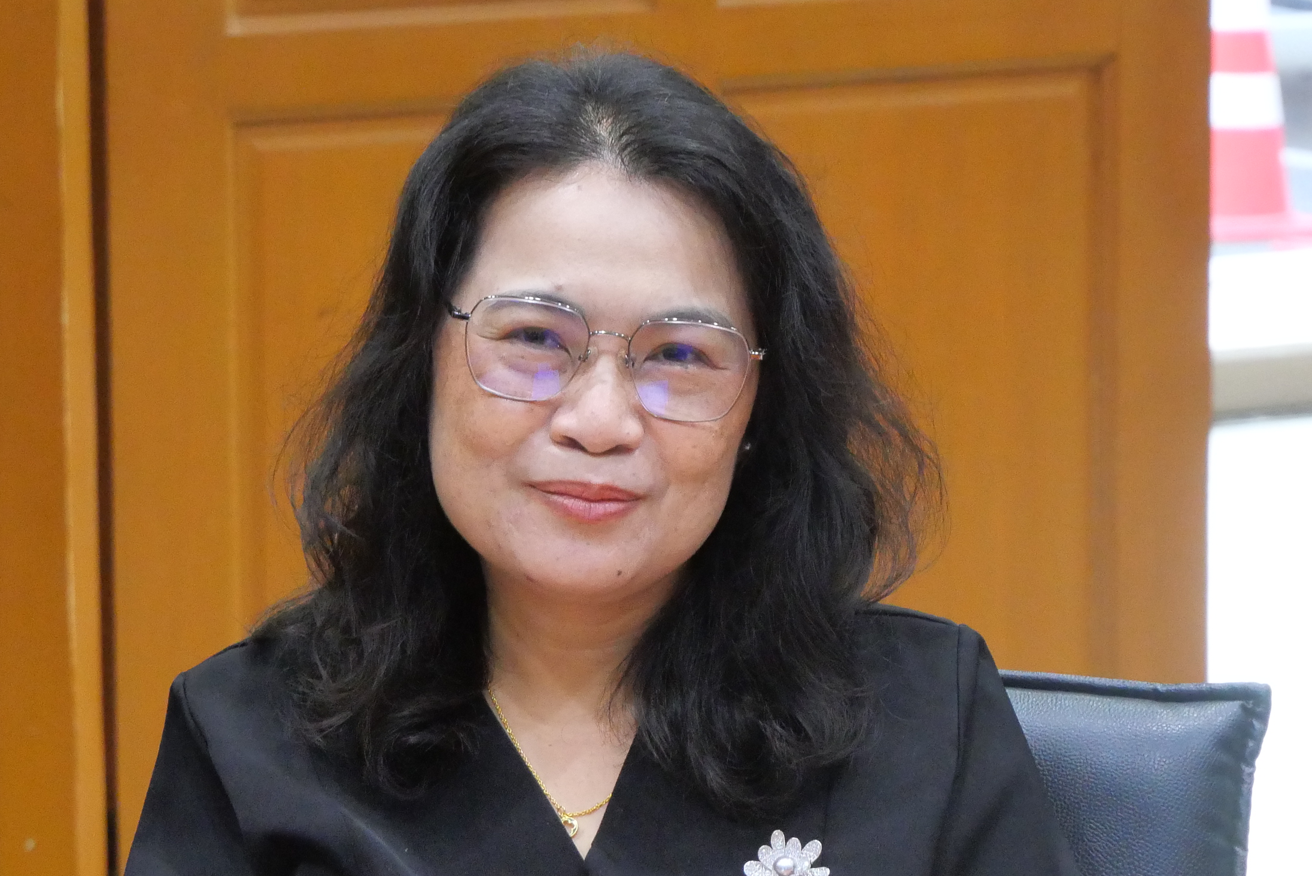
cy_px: 614
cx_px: 624
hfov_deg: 9.8
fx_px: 7657
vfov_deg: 6.5
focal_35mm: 210
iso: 3200
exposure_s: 1/40
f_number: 5.6
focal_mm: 60
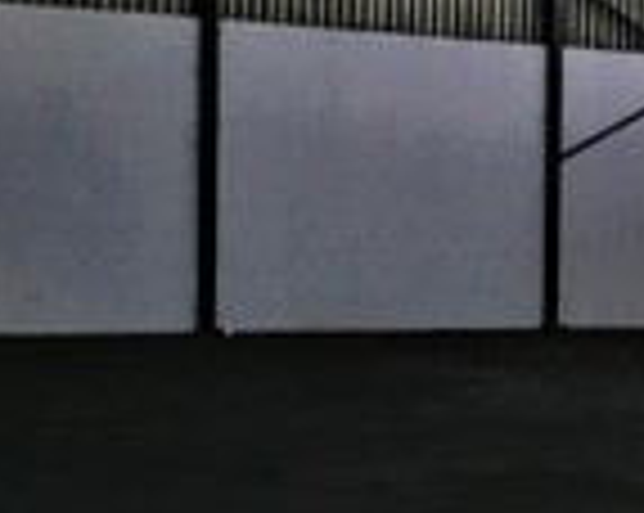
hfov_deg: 18.8
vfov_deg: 15.5
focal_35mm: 99
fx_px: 1884
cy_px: 281
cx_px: 658
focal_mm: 4.15
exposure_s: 1/17
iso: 80
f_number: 2.2
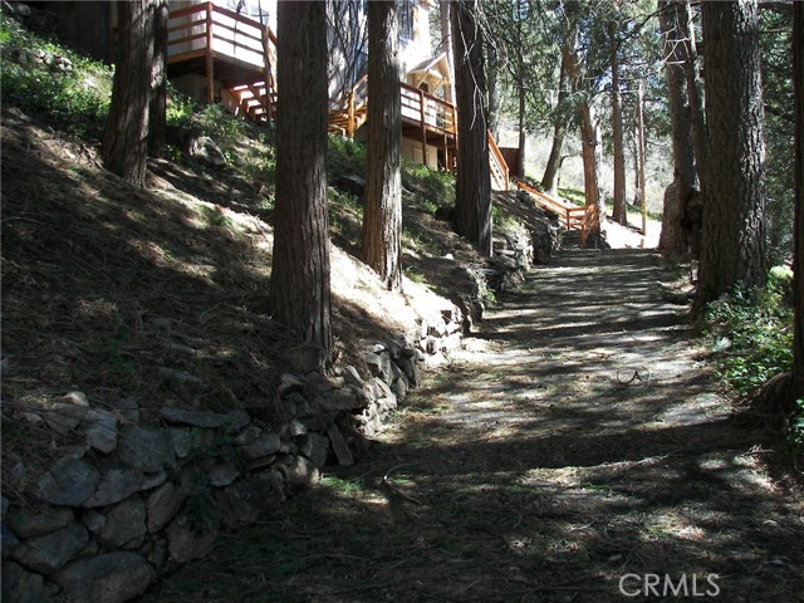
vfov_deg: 39.7
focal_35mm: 36
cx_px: 402
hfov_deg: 51.4
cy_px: 302
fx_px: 836
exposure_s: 1/100
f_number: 2.8
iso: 50
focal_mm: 6
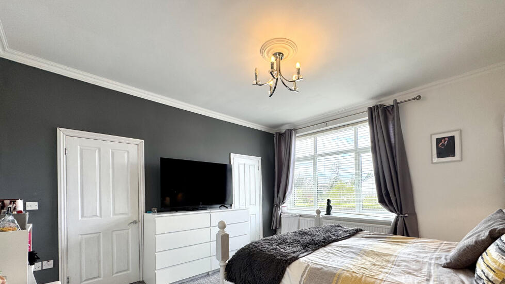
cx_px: 264
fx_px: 214
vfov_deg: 65.3
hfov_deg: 99.3
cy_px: 190
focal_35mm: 16
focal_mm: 2.22
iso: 40
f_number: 2.2
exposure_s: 1/134
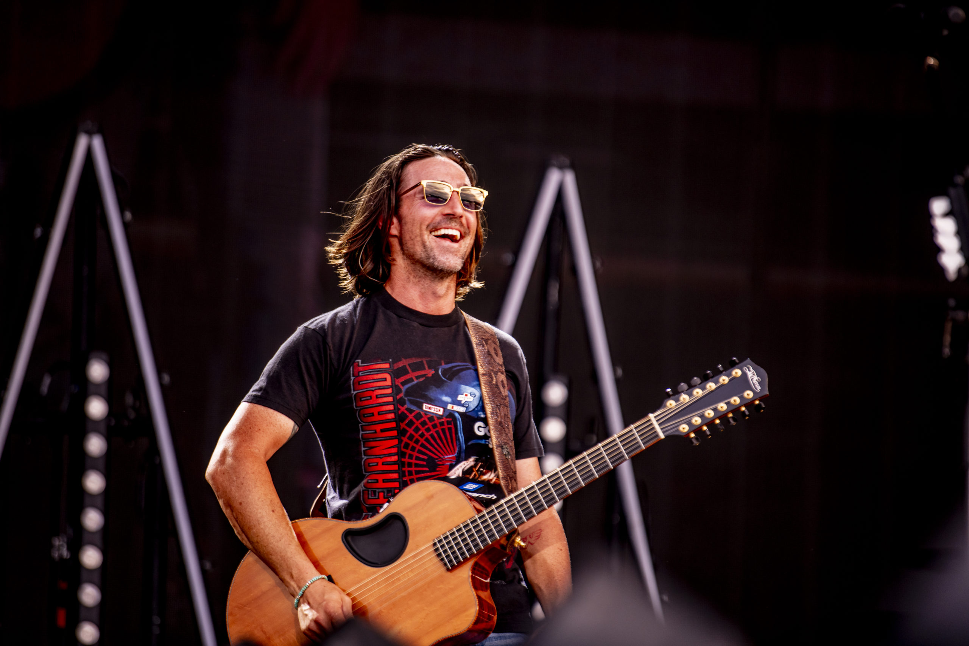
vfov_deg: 6.9
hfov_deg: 10.3
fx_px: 5383
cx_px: 484
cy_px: 323
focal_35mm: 200
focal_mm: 200
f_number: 2.8
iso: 500
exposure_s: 1/500
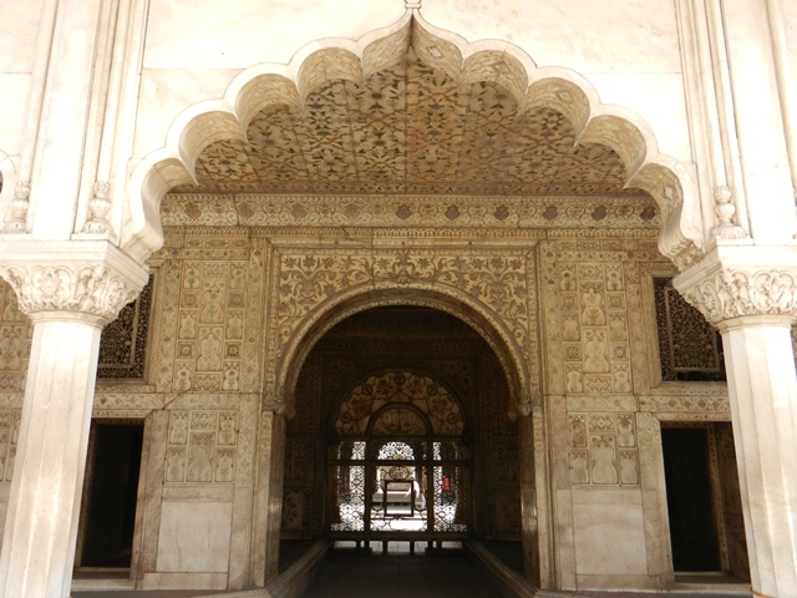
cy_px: 299
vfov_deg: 48.2
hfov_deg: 61.7
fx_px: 668
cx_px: 398
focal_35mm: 29
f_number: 3.6
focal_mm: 5.1
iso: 160
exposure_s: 1/400
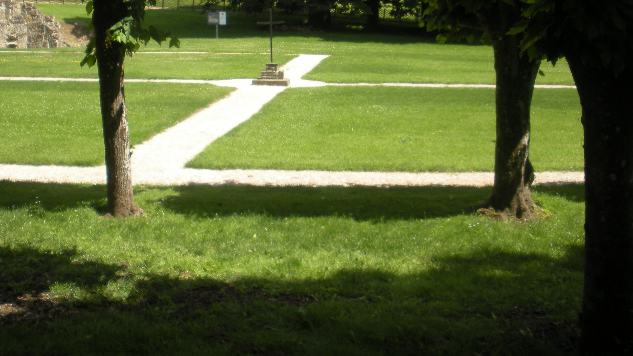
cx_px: 280
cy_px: 67
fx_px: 806
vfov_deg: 24.5
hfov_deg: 42.8
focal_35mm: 48
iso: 64
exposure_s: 1/462
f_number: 3.5
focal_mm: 6.3
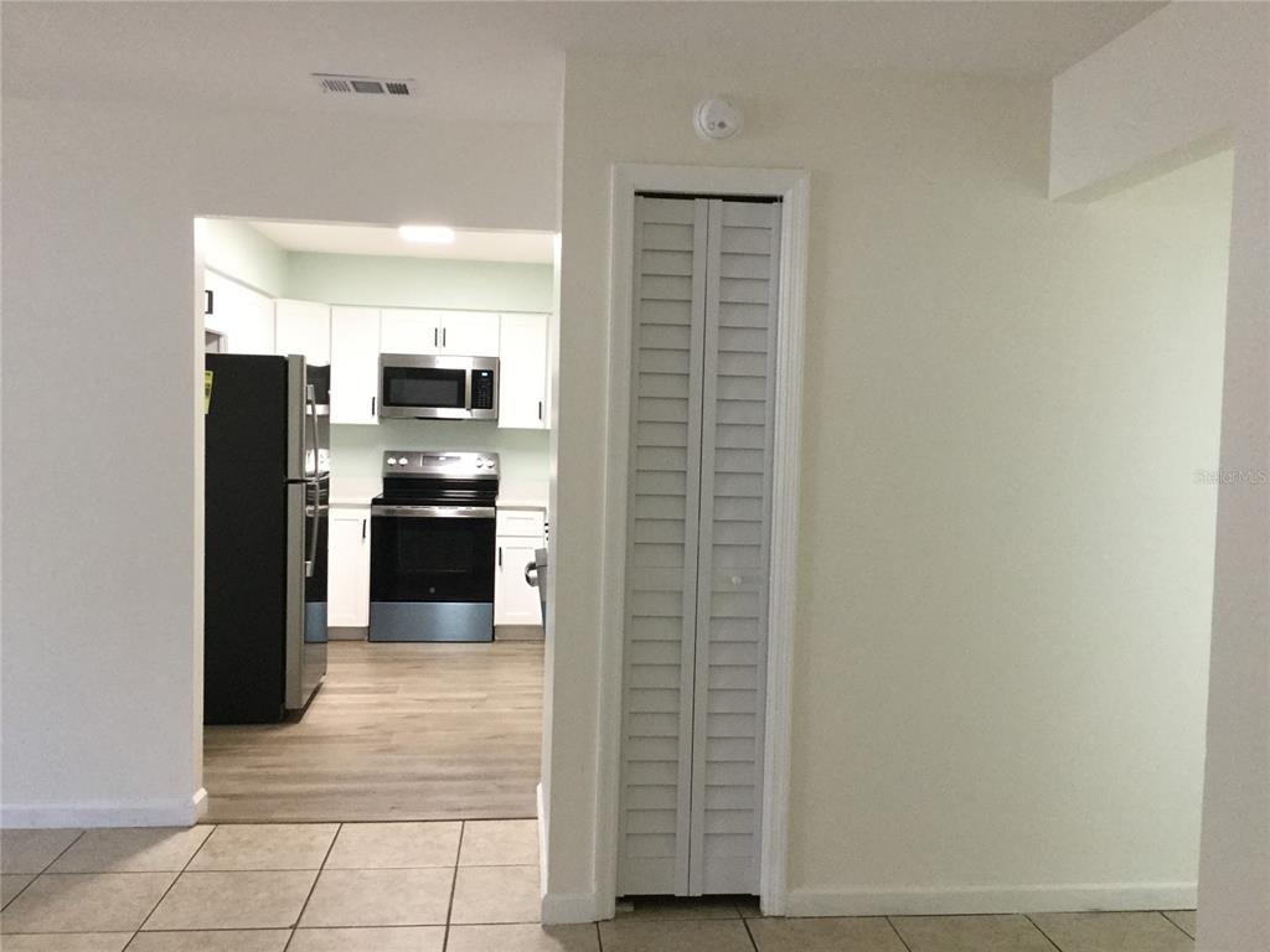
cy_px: 476
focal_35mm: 31
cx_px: 635
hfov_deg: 58.4
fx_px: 1137
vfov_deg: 45.4
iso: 100
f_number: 2.4
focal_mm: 3.3
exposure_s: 1/30
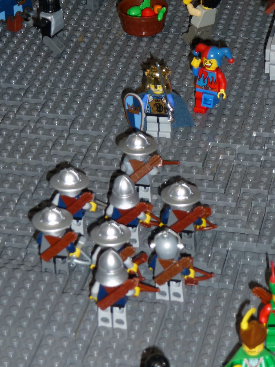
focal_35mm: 128
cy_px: 184
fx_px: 1356
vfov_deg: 15.4
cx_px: 138
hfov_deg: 11.6
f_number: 4.7
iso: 100
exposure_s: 1/40
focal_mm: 21.8
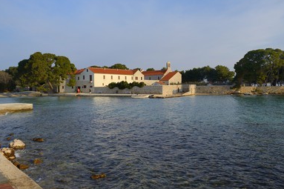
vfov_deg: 38.8
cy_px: 93
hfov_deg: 55.8
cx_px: 139
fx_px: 268
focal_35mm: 34
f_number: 11
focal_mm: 31
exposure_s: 1/320
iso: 200
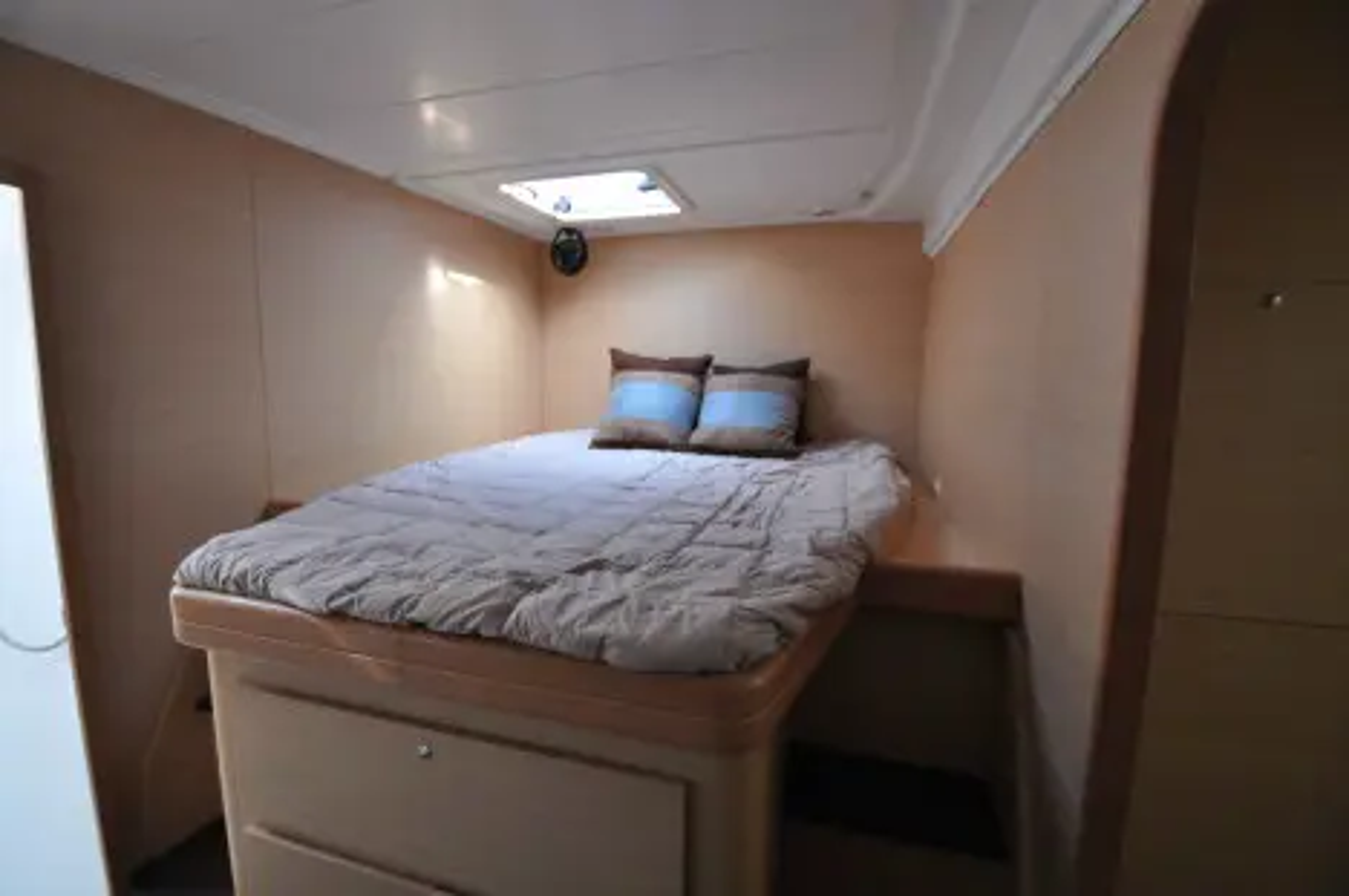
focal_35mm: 15
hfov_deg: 100.4
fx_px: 561
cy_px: 448
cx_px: 674
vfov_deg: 77.2
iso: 800
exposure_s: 1/80
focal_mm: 10
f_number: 3.5
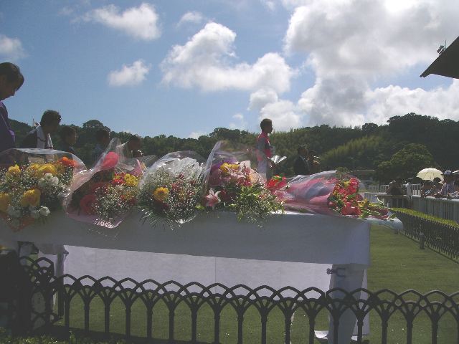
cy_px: 172
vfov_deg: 39.7
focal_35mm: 36
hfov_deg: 51.4
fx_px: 477
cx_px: 230
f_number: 8
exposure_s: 1/2000
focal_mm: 6
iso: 50
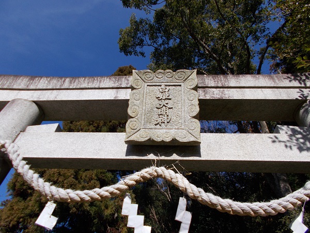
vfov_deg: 53.1
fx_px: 233
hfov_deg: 67.3
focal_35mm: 26
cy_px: 116
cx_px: 155
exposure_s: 1/200
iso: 80
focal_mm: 4.6
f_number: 8
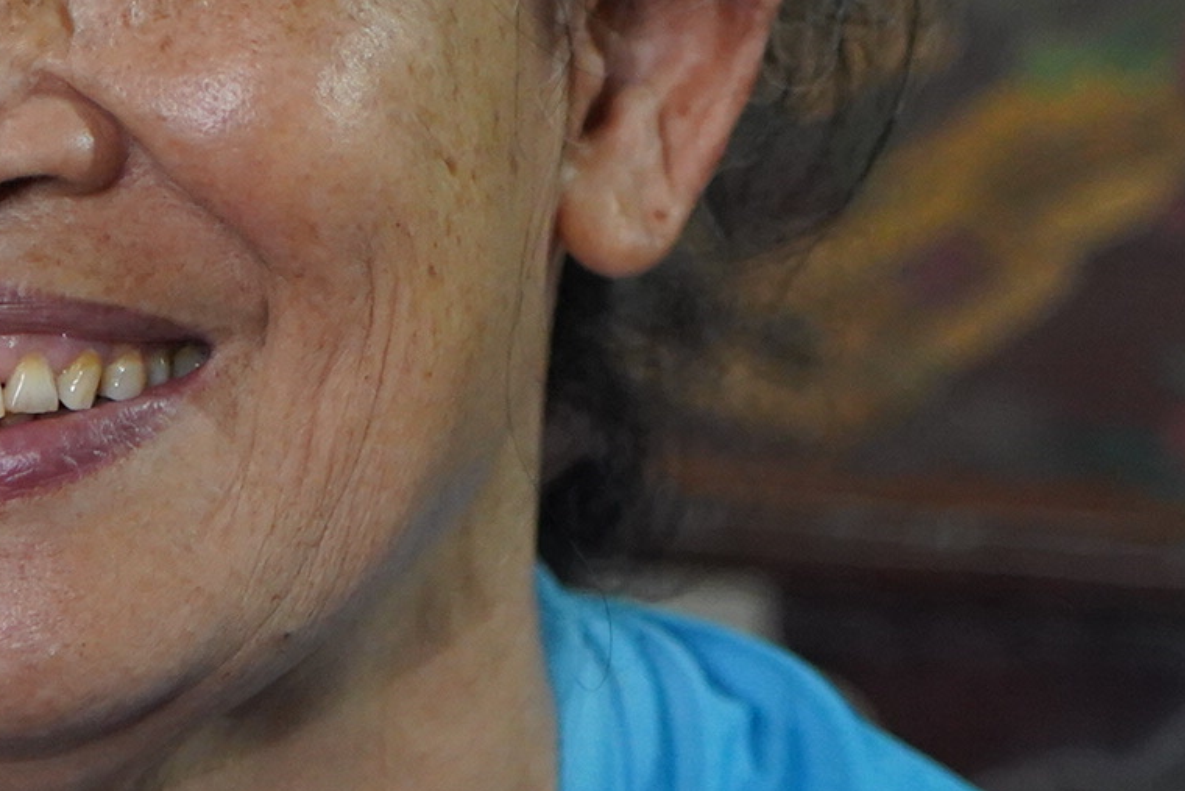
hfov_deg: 9.4
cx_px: 588
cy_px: 150
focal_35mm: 220
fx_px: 7243
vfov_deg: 6.2
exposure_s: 1/100
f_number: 2.8
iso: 4000
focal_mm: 57
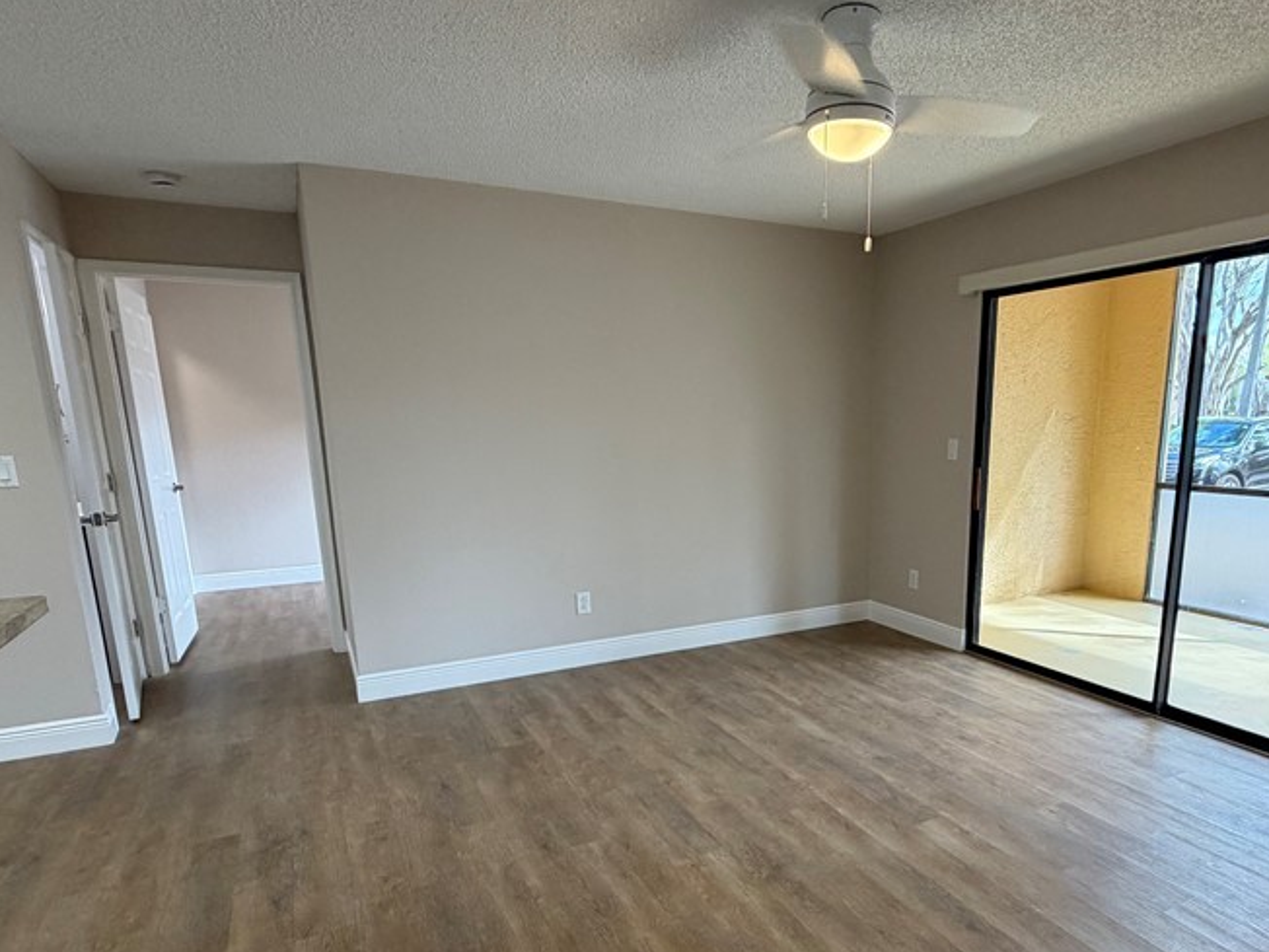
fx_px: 807
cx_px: 763
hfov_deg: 75.5
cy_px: 584
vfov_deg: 60.4
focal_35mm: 22
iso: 200
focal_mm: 2.22
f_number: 2.2
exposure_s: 1/120
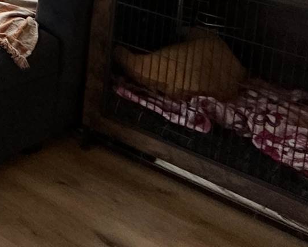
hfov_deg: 17.3
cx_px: -318
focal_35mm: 78
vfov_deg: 17.1
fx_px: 711
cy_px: -156
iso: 250
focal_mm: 2.22
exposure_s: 1/120
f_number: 2.2
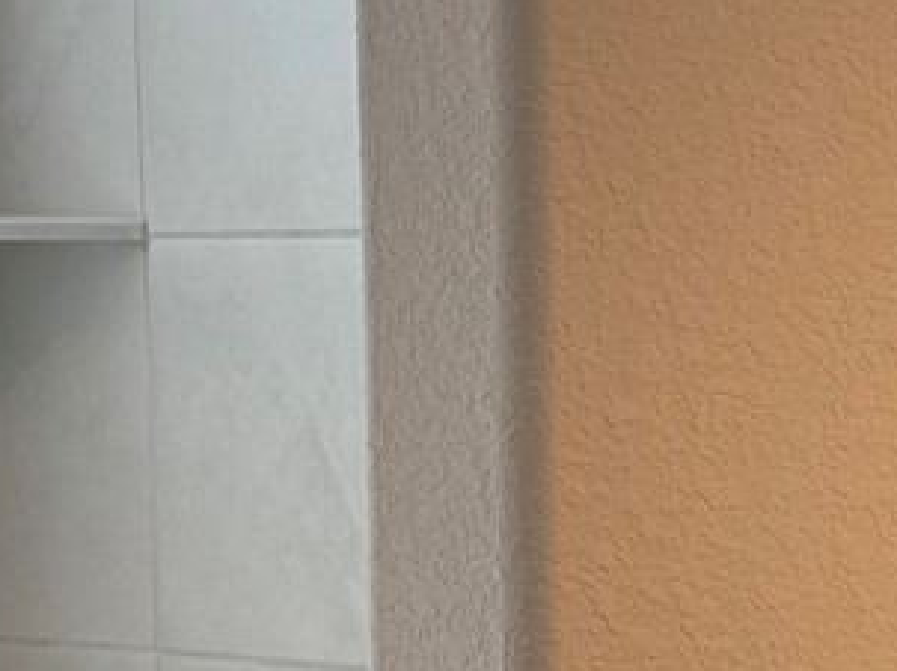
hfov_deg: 12.0
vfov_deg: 9.0
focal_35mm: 163
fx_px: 4220
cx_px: 823
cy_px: 751
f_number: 1.78
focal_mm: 6.86
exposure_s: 1/170
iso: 64
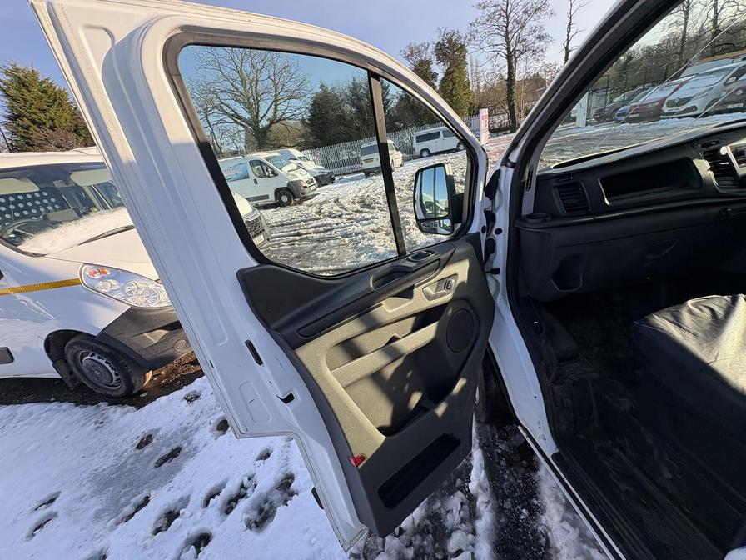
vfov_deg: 85.7
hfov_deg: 102.1
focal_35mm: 14
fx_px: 302
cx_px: 373
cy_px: 280
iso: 40
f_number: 2.2
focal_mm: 2.22
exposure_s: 1/334
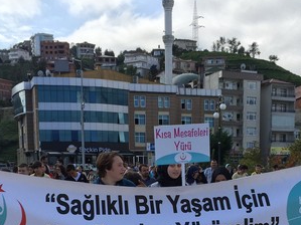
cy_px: 239
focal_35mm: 65
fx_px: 565
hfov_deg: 29.8
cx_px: 180
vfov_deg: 21.6
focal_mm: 4.15
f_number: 2.2
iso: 32
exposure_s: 1/1582
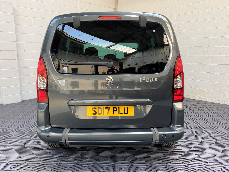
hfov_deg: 65.3
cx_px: 115
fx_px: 179
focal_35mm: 27
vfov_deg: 51.4
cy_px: 84
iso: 100
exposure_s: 1/121
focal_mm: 4.25
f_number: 1.8
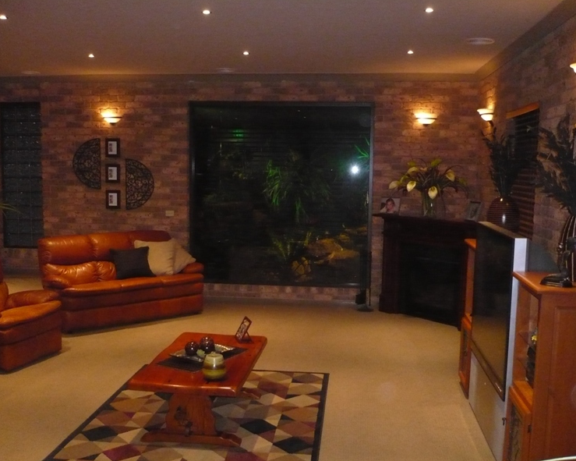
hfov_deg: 49.1
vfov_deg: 40.1
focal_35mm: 37
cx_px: 295
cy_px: 232
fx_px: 631
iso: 640
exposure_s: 1/30
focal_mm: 5.8
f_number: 2.8
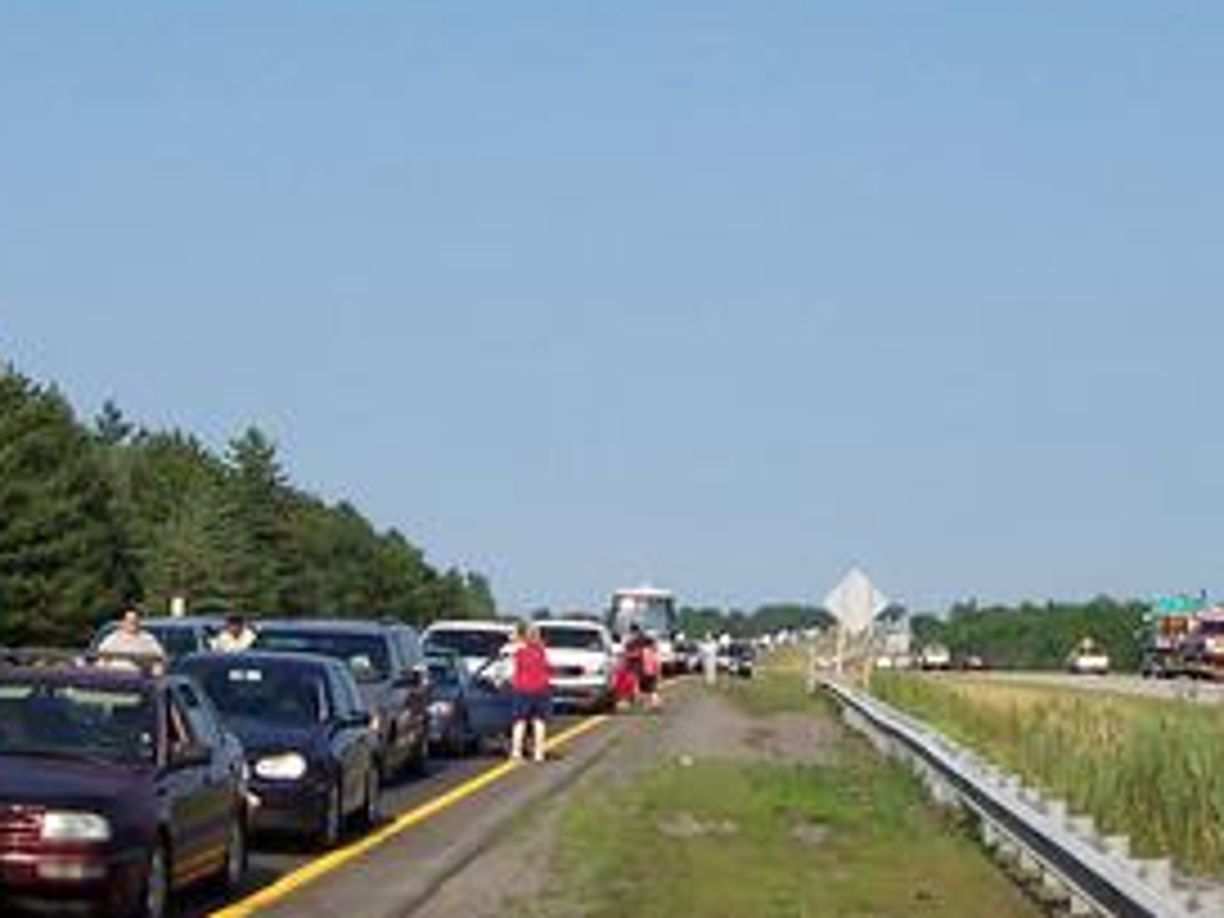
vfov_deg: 16.9
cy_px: 302
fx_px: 3076
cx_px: 657
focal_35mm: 87
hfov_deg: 22.5
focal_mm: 5.6
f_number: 5.6
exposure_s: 1/750
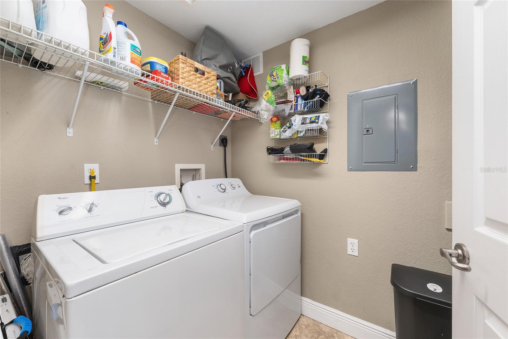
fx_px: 198
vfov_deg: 81.2
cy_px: 170
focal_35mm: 14
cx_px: 254
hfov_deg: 104.3
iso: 400
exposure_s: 1/4
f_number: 7.1
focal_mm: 14
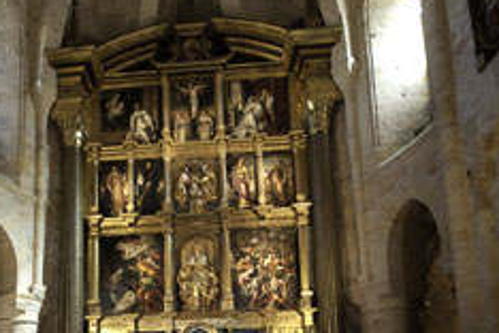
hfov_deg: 57.4
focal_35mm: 32
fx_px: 444
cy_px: 329
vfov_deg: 37.1
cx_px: 164
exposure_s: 1/30
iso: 2000
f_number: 4
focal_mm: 10
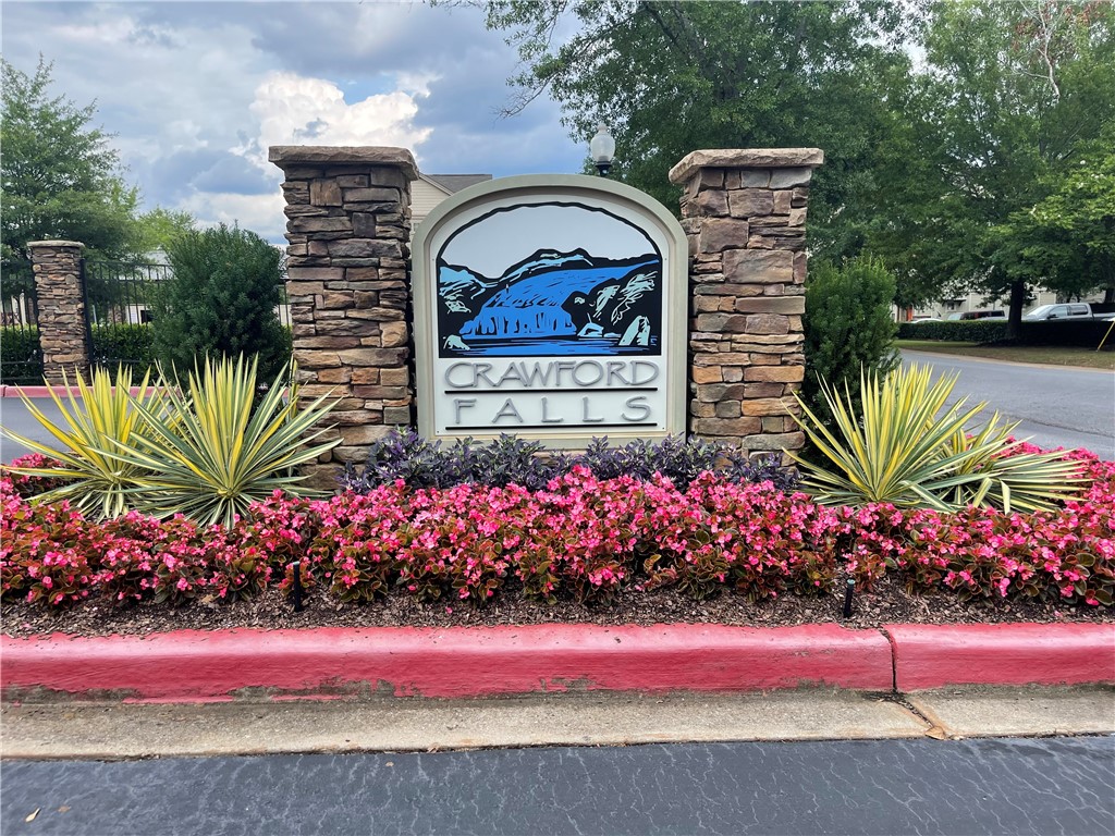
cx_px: 558
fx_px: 837
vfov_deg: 53.1
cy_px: 418
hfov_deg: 67.3
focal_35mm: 26
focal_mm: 5.1
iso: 32
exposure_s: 1/1309
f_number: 1.6
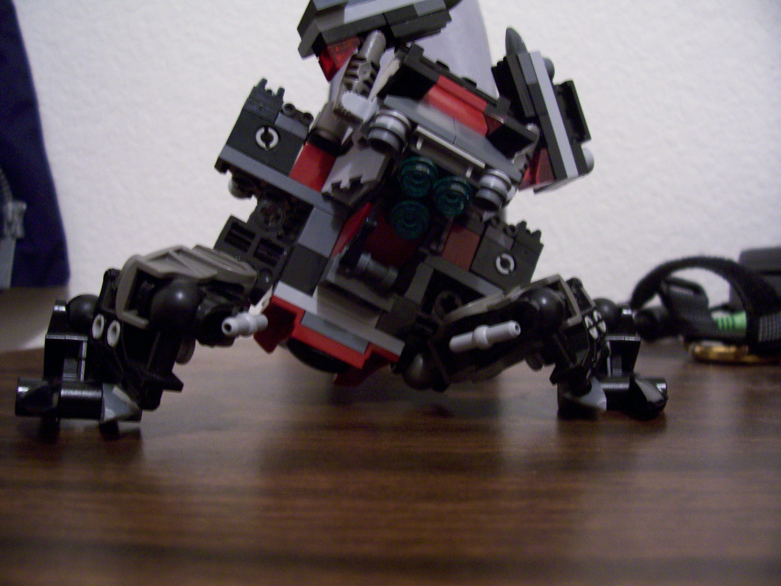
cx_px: 390
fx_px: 767
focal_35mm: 34
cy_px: 293
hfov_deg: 54.0
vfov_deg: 41.8
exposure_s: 1/8
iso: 160
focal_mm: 5.6
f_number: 2.7
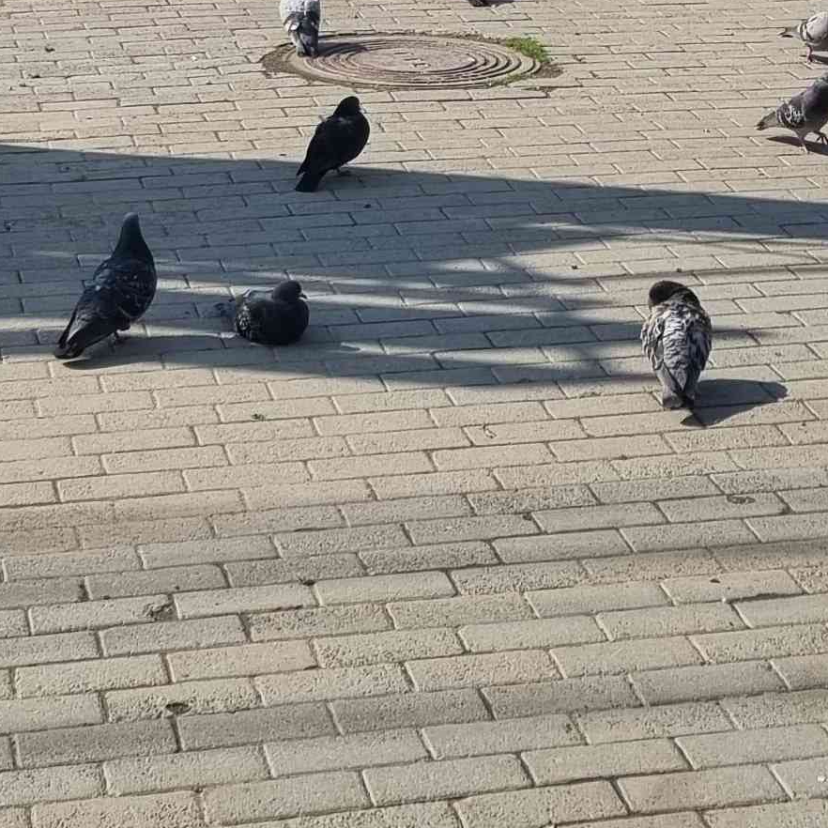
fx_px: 2842
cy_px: -426
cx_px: 521
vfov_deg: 15.3
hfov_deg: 16.6
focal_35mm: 105
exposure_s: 1/3296
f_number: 1.8
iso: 50
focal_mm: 5.4
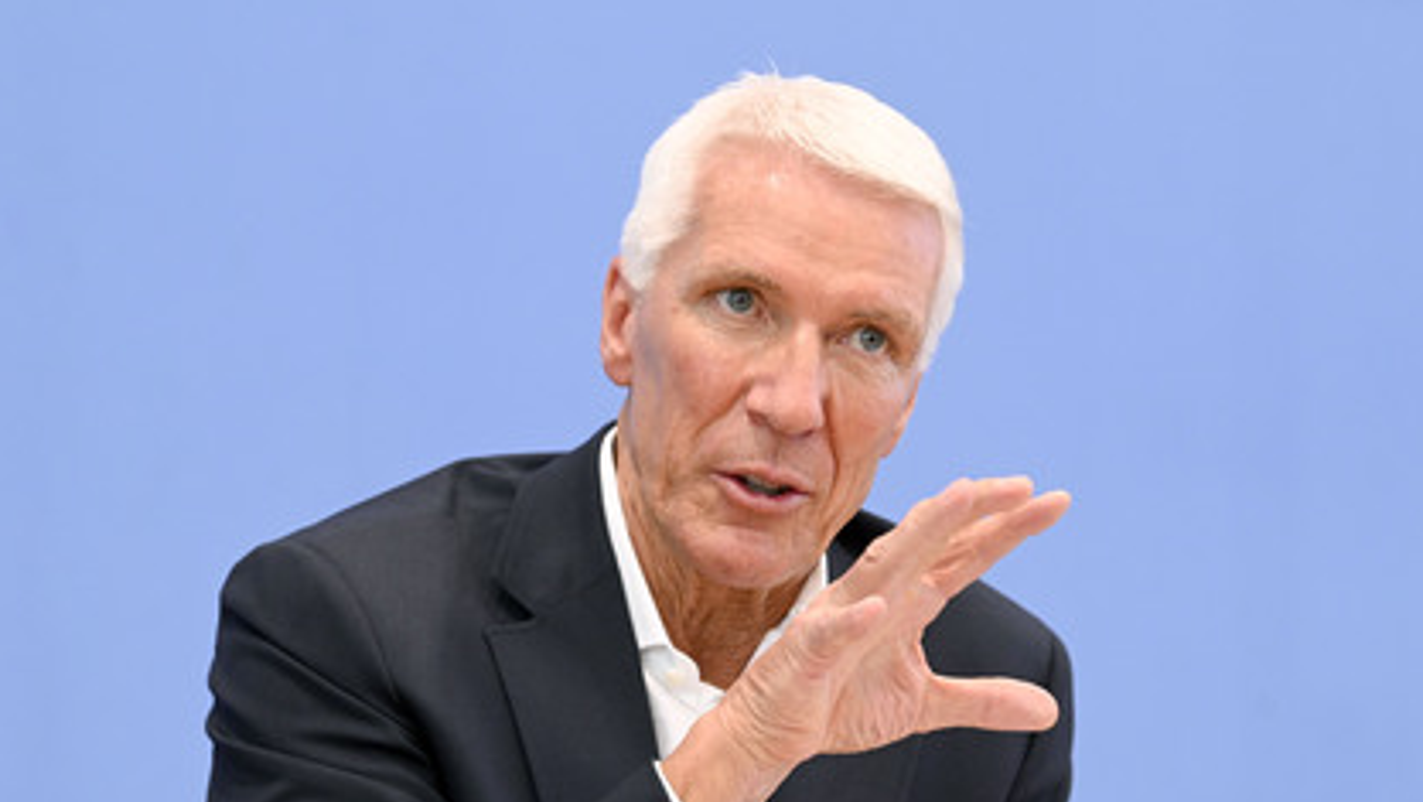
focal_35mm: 138
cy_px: 474
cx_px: 732
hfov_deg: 15.6
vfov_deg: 8.8
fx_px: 5209
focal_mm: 122
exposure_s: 1/500
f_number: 5
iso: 3200
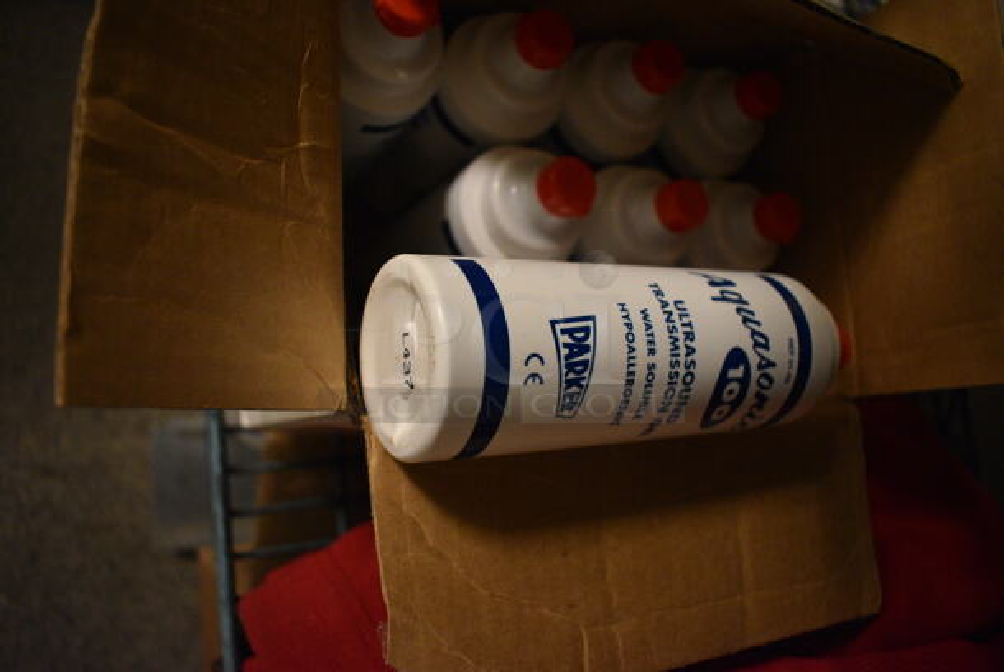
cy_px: 336
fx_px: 754
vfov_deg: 48.0
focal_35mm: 27
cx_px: 502
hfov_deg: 67.3
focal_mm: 18
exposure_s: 1/60
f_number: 4
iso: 2800
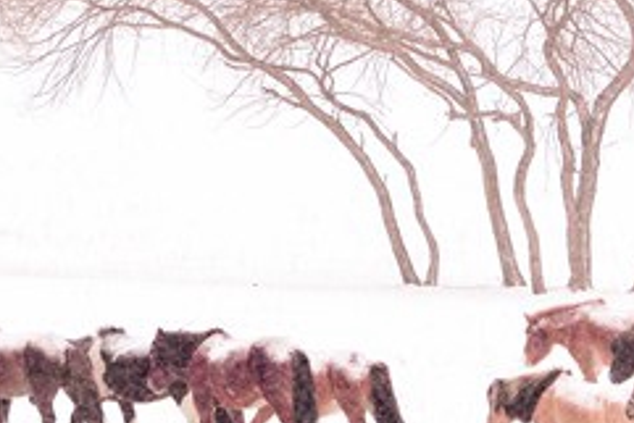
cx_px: 434
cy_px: 53
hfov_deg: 3.1
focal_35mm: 665
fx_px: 11718
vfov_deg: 2.1
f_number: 11
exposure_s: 1/640
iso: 1000
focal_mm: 200
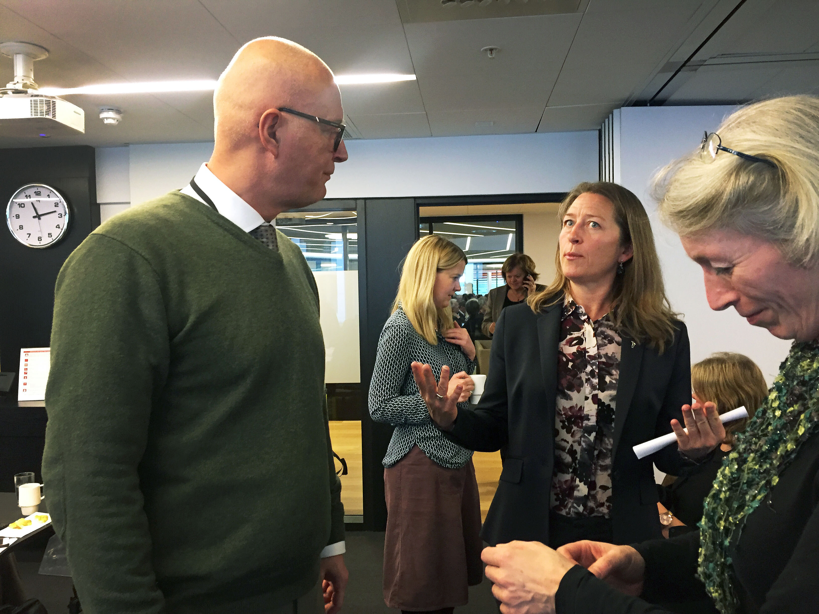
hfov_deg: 61.7
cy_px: 307
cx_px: 410
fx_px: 686
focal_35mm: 29
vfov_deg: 48.2
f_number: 2.2
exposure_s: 1/33
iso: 250
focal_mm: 4.15
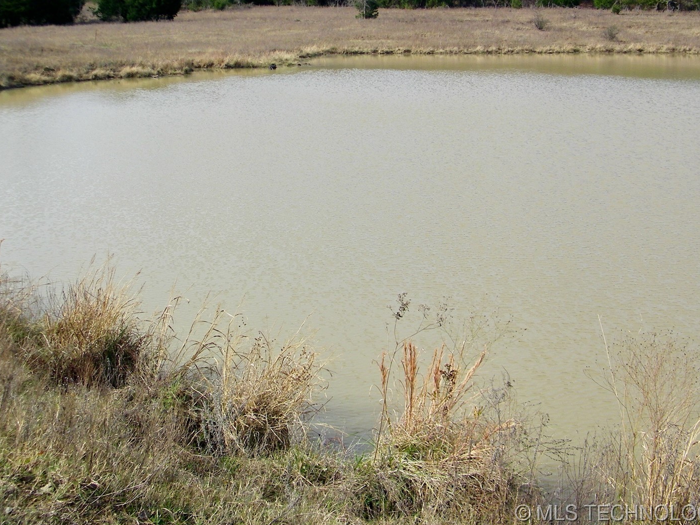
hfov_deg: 42.9
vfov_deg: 32.6
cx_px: 342
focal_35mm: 44
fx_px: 890
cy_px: 173
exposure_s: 1/160
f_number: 7.2
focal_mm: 5.8
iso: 80
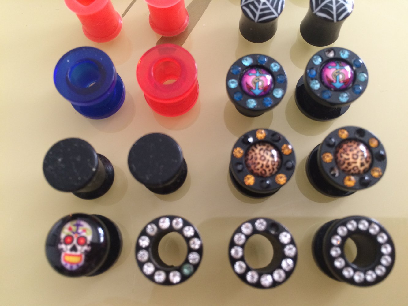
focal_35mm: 29
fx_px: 342
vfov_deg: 48.2
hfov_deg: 61.7
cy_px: 153
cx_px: 204
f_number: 2.2
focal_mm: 4.15
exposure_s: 1/30
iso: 125
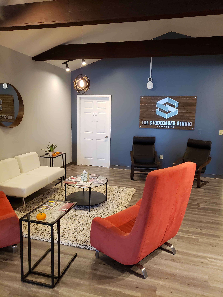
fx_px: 223
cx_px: 112
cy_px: 148
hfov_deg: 53.1
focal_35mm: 26
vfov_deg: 67.3
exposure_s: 1/40
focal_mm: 4.3
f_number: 1.5
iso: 250
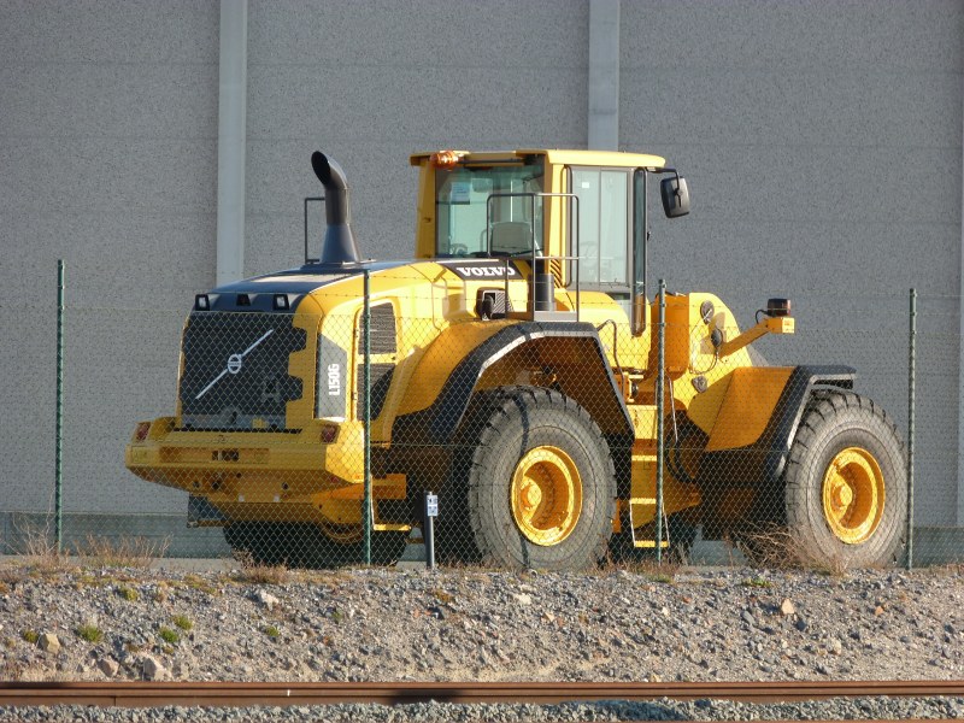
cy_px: 362
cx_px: 482
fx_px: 9858
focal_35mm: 354
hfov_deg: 5.6
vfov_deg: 4.2
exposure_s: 1/200
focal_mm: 63.7
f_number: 4.5
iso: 80
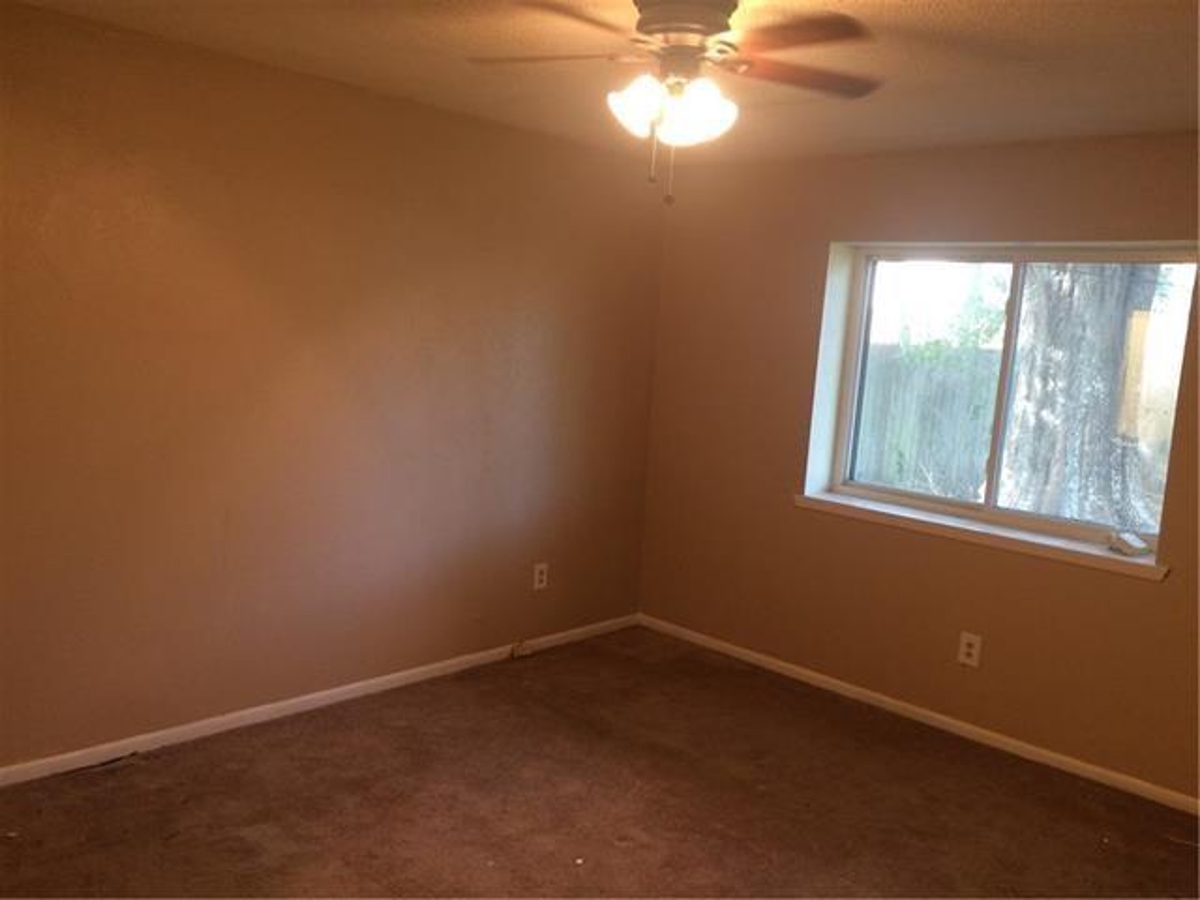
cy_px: 450
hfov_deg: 61.7
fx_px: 1005
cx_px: 600
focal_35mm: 29
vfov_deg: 48.2
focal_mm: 4.15
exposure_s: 1/30
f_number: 2.2
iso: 100
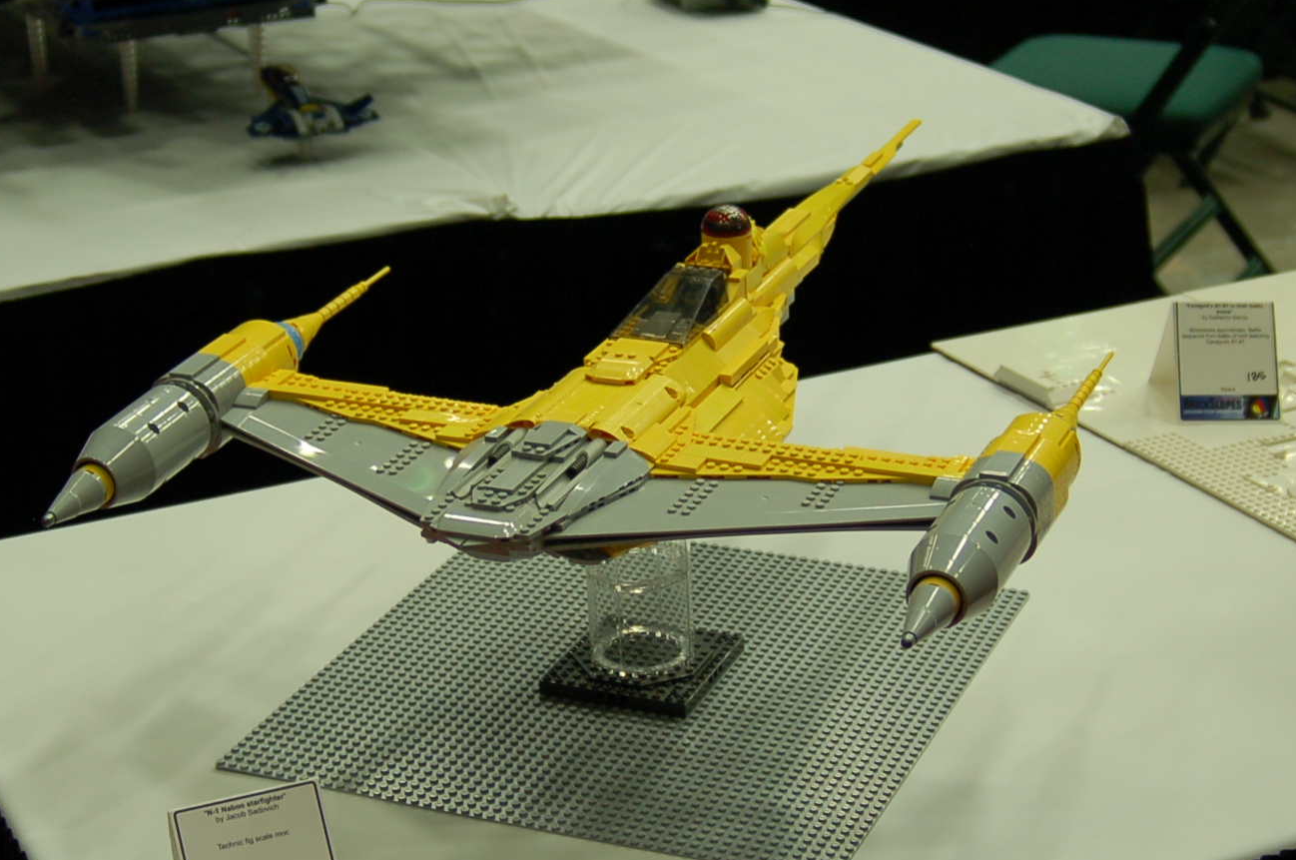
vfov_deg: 18.6
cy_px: 439
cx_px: 605
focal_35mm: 73
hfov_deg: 27.7
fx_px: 2624
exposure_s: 1/50
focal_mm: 28
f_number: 3.5
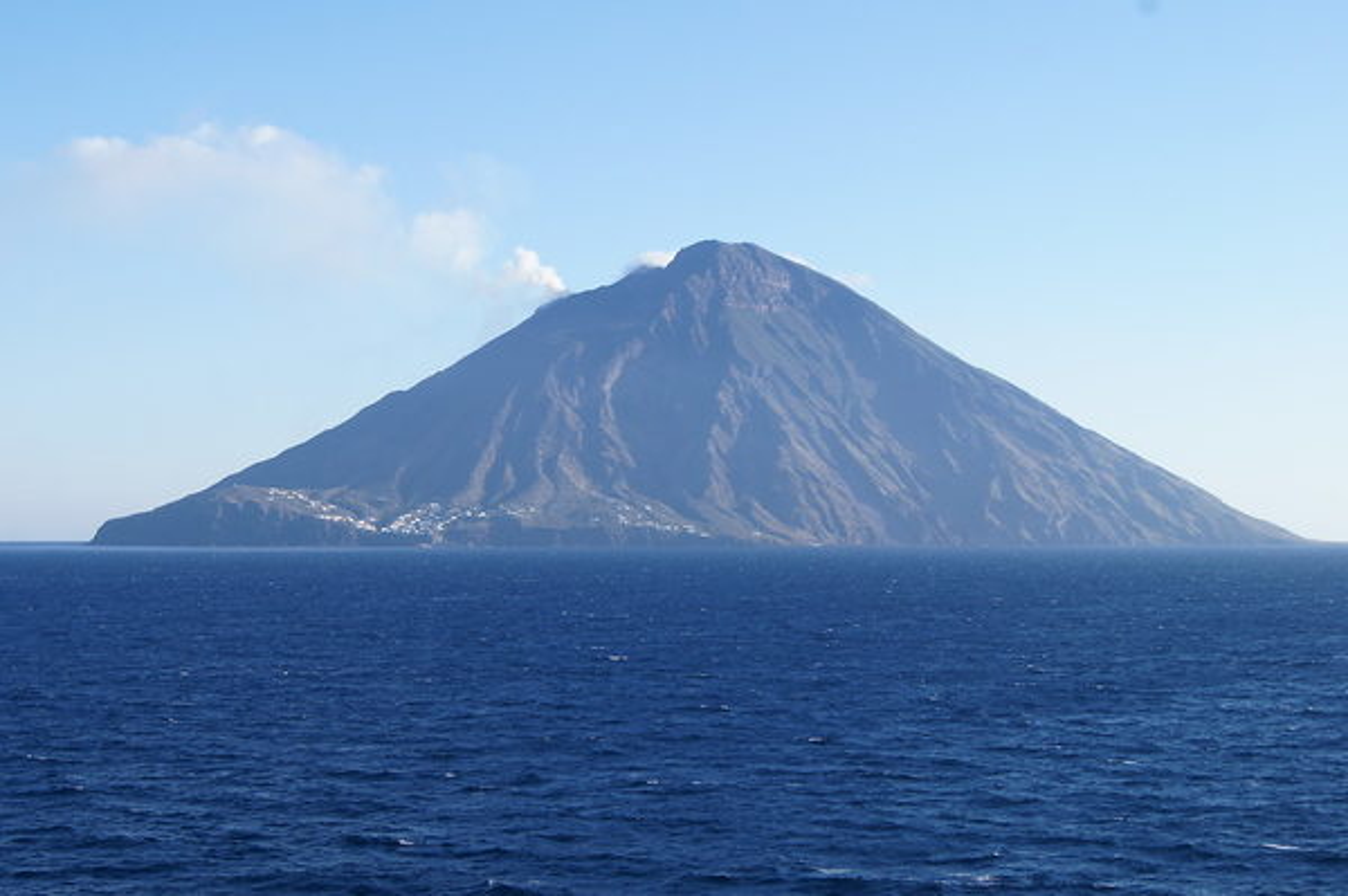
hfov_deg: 37.9
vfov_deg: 25.7
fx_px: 1964
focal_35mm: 52
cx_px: 674
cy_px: 448
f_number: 11
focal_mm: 35
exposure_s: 1/125
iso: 100
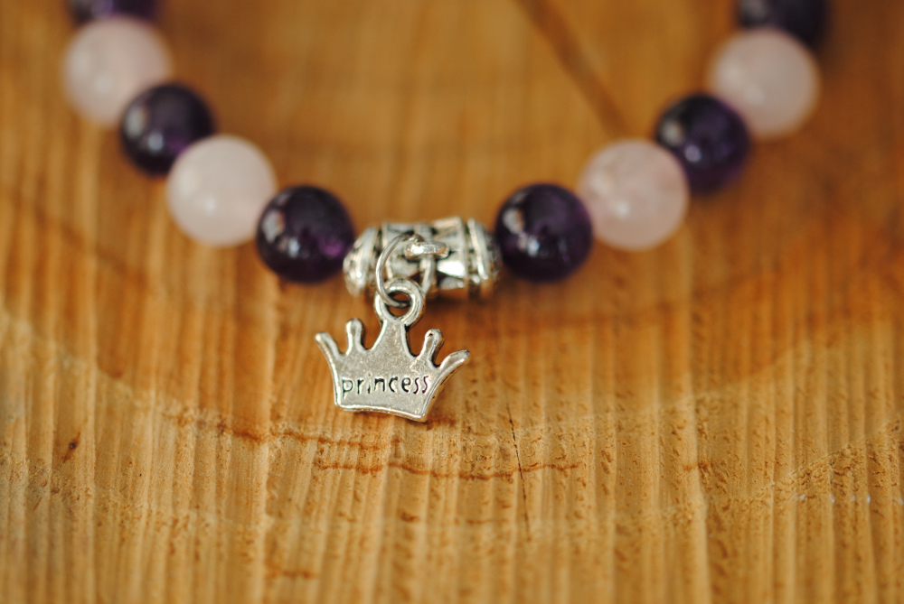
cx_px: 452
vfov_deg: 8.7
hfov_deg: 13.0
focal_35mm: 158
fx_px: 3959
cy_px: 302
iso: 200
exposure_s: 1/200
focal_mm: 105
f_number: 3.8
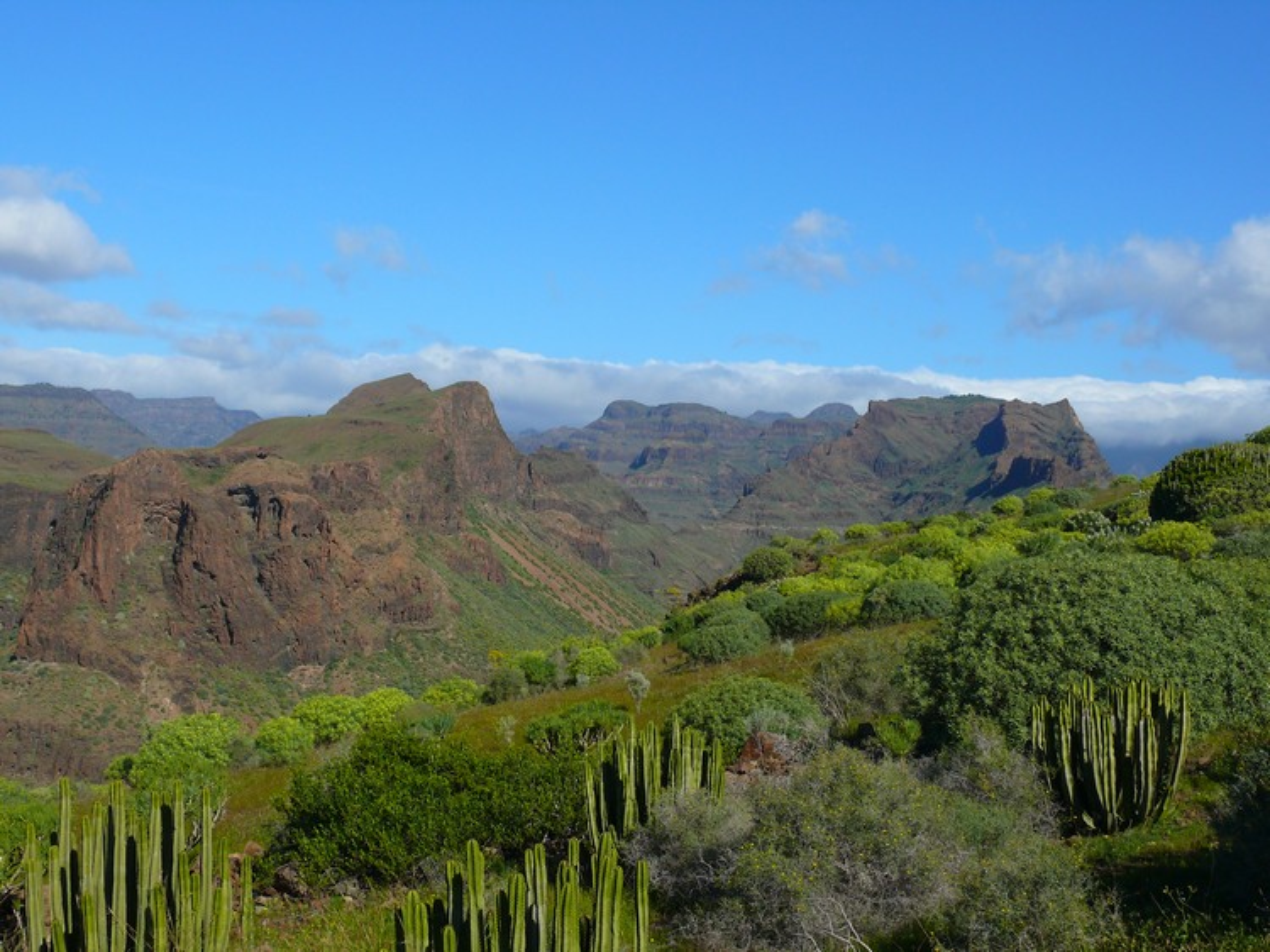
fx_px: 1504
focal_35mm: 41
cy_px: 476
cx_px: 635
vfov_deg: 35.1
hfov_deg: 45.8
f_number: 5.6
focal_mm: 8.7
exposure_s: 1/250
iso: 100
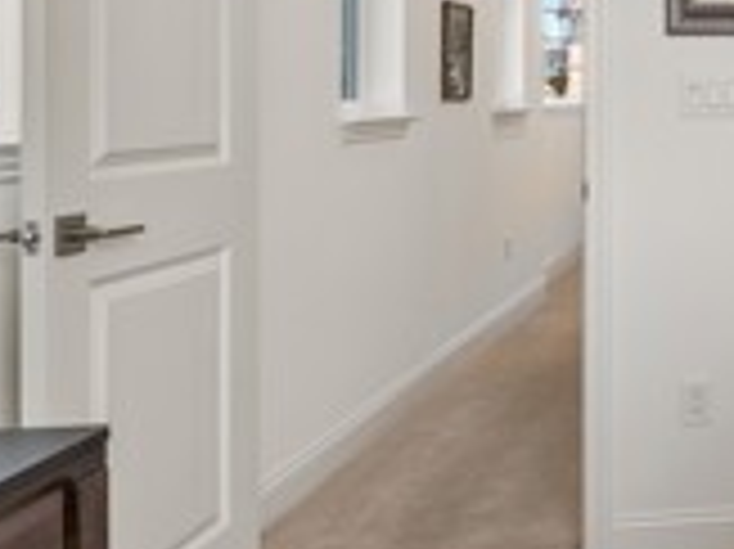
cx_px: 1009
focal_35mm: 53
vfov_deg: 26.9
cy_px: 101
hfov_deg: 28.2
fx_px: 1123
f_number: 8
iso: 100
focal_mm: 14
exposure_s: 1/6
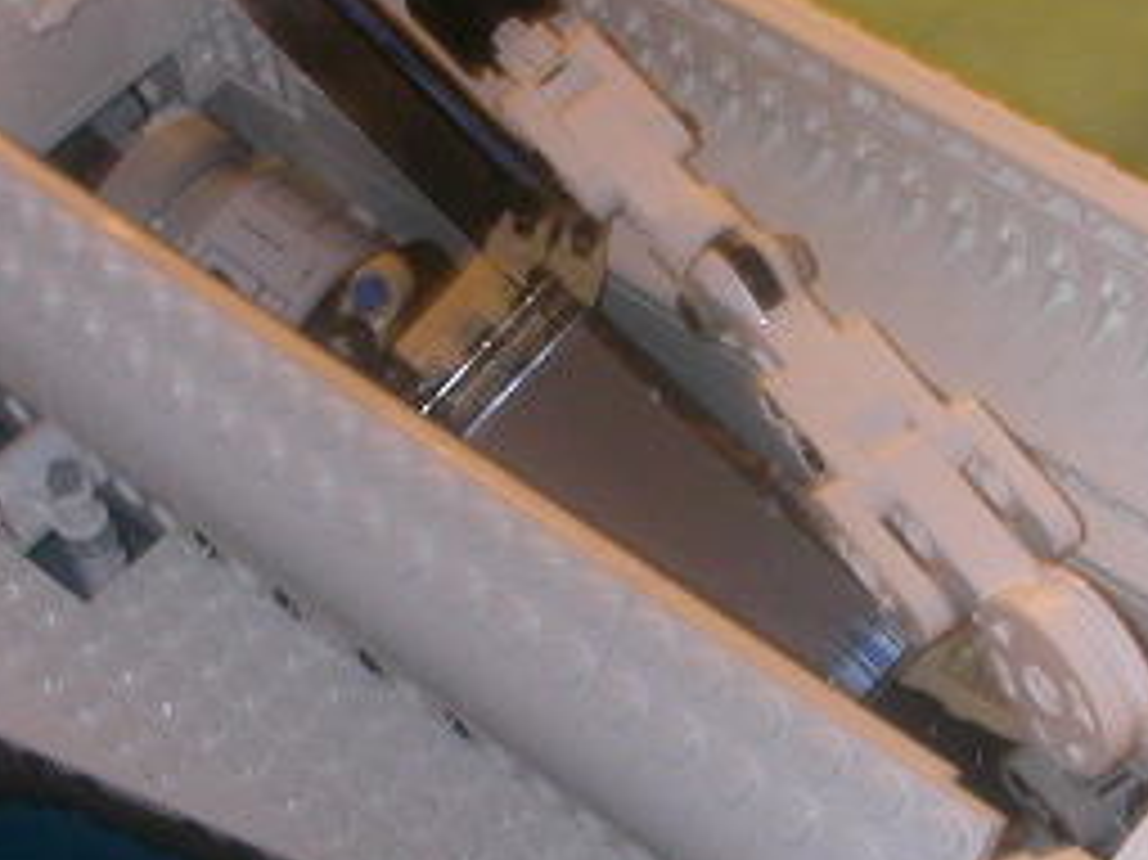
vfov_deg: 15.9
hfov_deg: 21.1
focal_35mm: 93
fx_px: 3083
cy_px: 414
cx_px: 684
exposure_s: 1
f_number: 4.5
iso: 200
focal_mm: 5.6
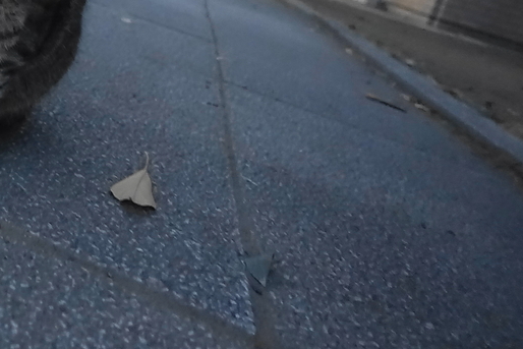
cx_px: -75
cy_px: -20
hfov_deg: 31.0
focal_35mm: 56
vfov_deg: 23.0
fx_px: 814
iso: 6400
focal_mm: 8.8
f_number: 1.8
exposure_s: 1/20
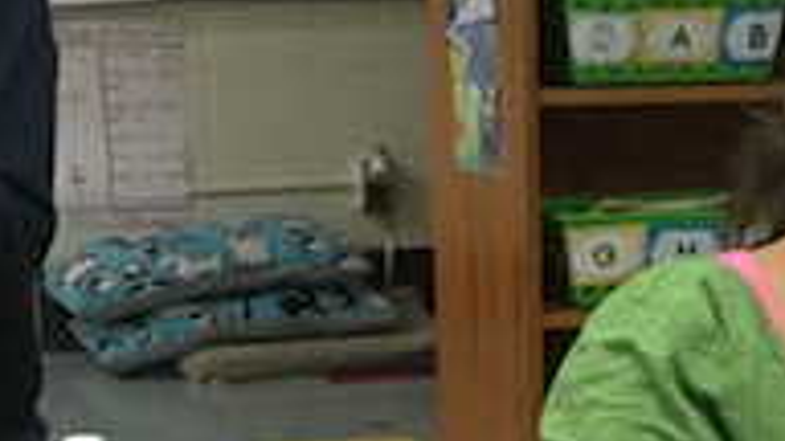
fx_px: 2748
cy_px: 423
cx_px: 703
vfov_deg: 9.1
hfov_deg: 16.1
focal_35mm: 132
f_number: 2.4
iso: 160
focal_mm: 3.3
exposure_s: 1/30
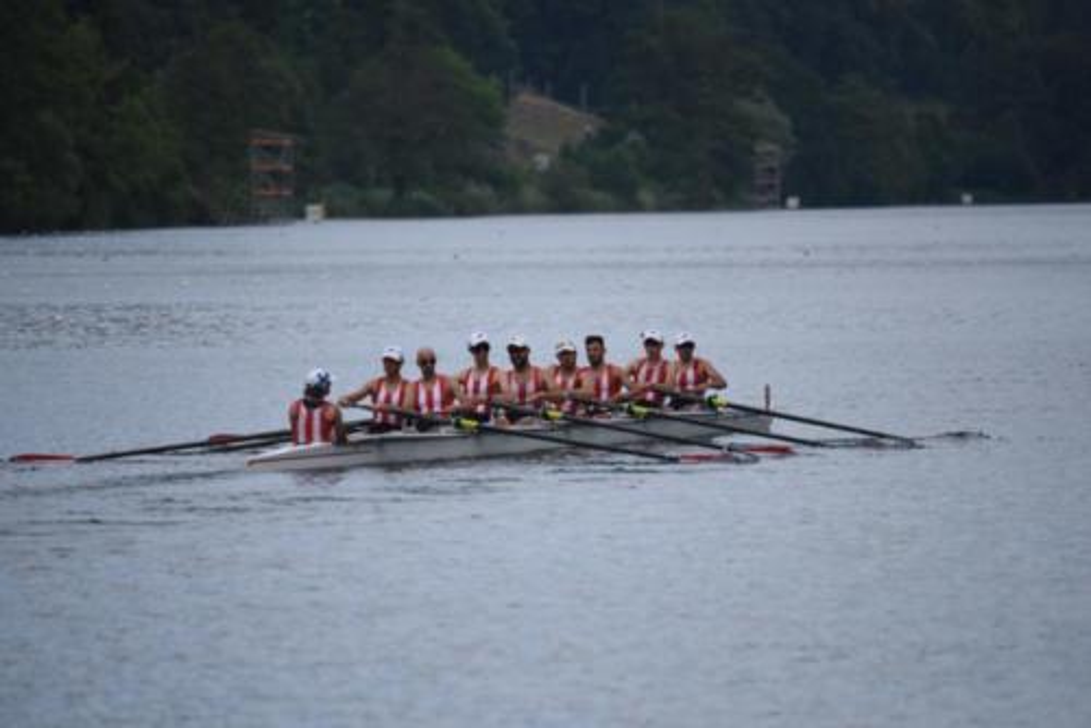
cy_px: 364
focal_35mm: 400
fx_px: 12129
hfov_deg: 5.2
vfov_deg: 3.4
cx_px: 546
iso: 1000
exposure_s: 1/4000
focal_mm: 400
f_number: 6.3
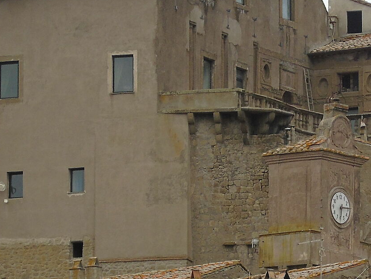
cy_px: 242
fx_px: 4996
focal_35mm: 466
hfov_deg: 4.3
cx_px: 286
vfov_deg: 3.2
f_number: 4.9
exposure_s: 1/125
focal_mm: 29
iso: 80
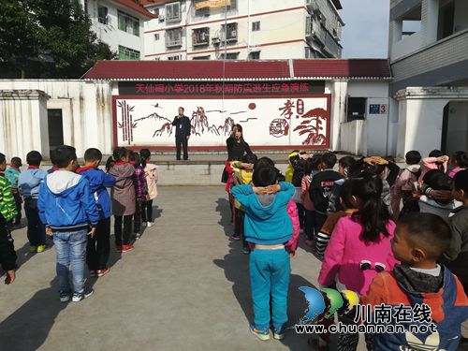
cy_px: 176
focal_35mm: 26
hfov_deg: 67.3
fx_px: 352
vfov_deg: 53.1
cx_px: 234
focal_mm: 3.83
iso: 50
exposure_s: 1/1292
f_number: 2.2
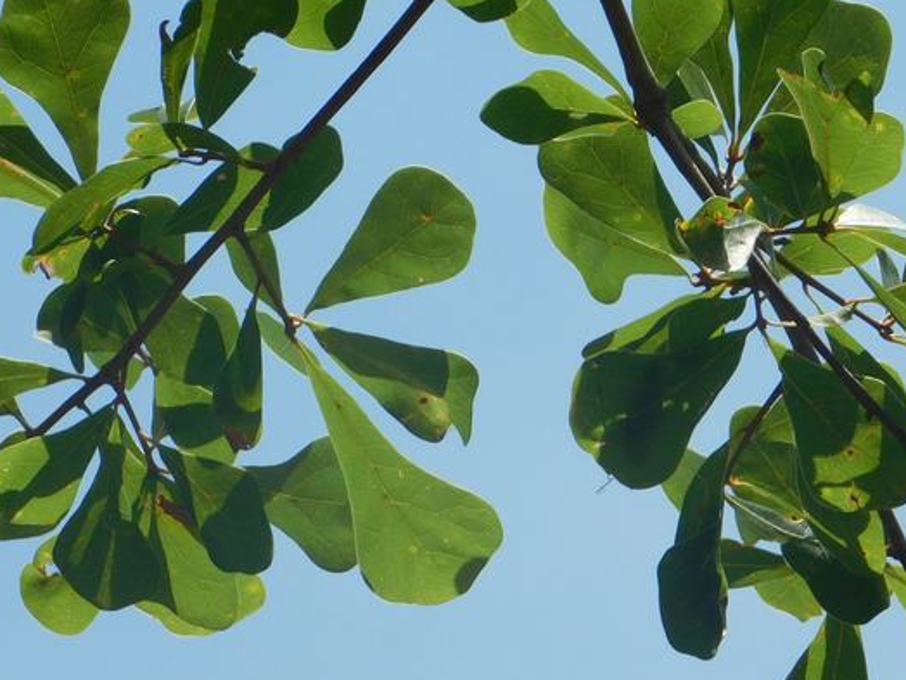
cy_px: 450
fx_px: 18373
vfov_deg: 2.1
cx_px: 457
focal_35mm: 702
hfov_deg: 2.8
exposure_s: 1/640
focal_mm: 70
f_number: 5.9
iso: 125
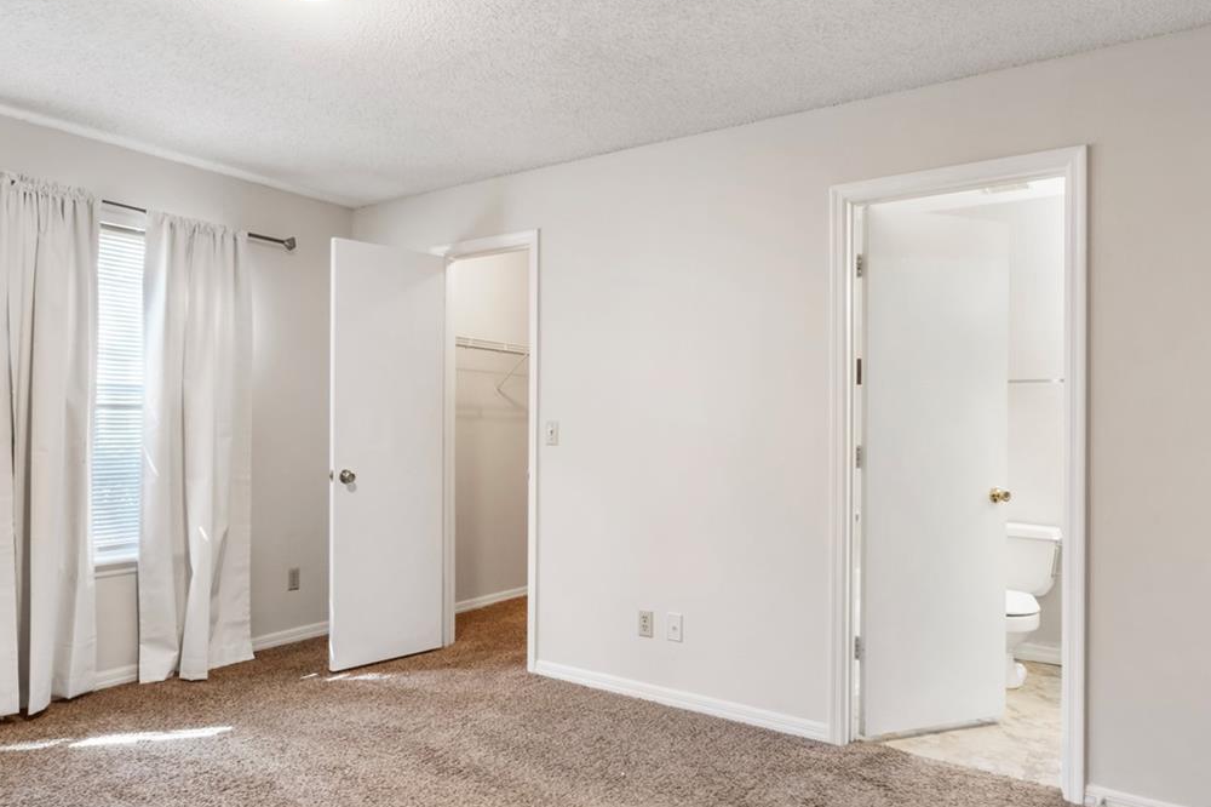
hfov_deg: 73.7
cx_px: 591
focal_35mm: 24
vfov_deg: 53.1
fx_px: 807
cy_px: 414
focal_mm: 10
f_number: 10
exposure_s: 1/25
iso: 400
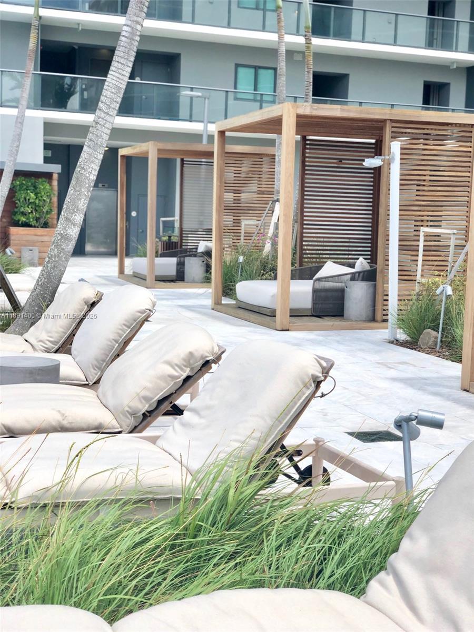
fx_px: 949
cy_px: 316
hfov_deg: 28.0
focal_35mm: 52
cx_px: 237
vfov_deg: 36.8
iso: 16
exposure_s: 1/783
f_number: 2.4
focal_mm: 6
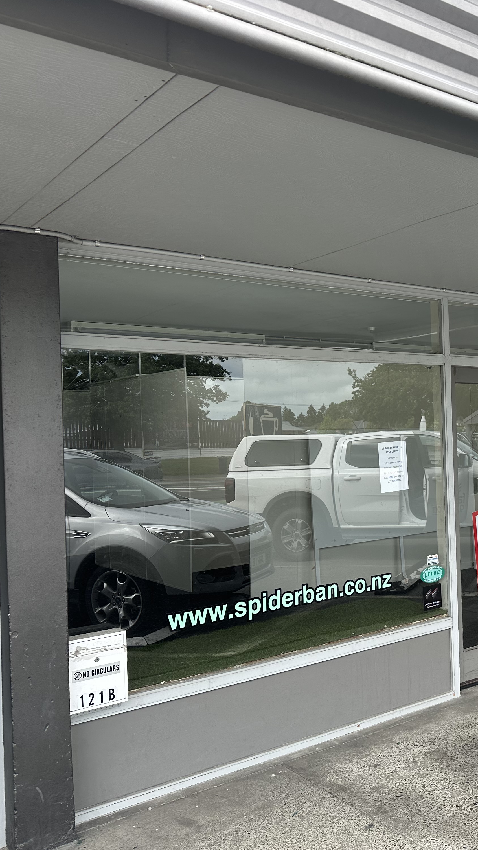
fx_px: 789
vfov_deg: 56.6
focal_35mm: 35
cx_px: 443
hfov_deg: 31.9
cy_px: 425
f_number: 1.78
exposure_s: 1/962
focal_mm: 6.86
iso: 80
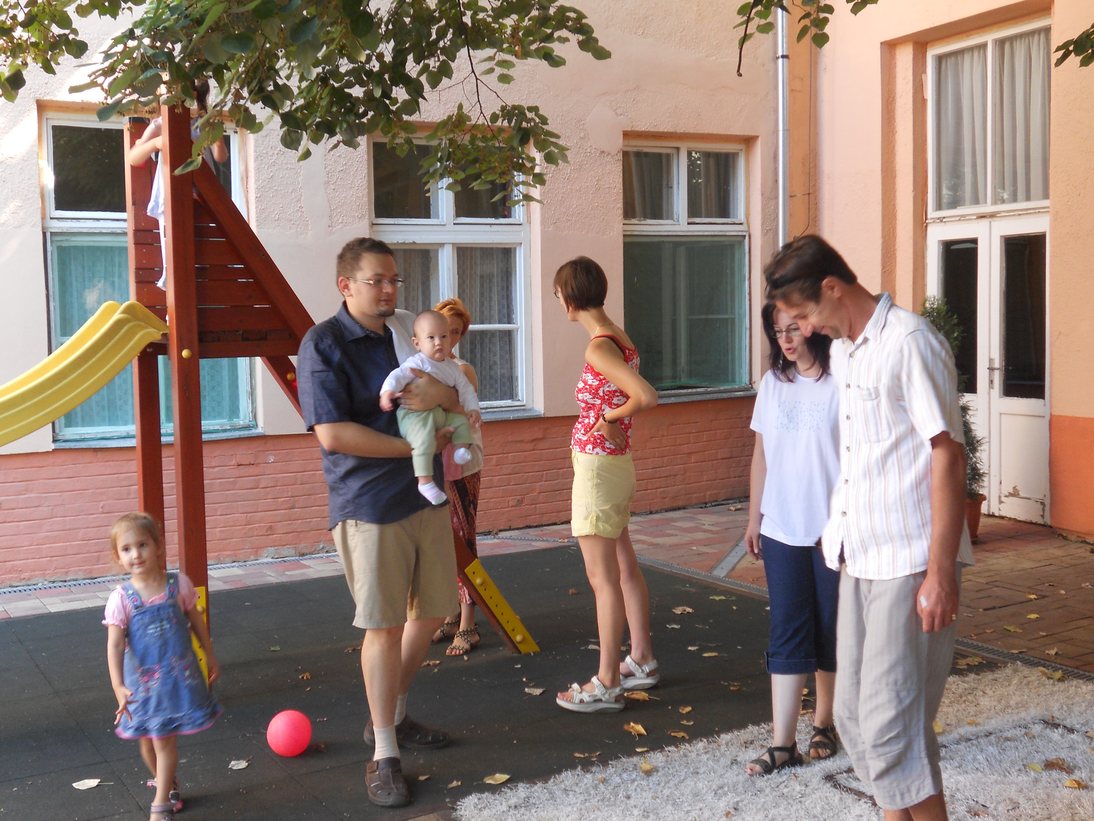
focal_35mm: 40
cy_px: 426
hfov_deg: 46.8
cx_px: 568
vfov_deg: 36.0
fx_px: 1264
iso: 125
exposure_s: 1/30
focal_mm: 6.9
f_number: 3.9
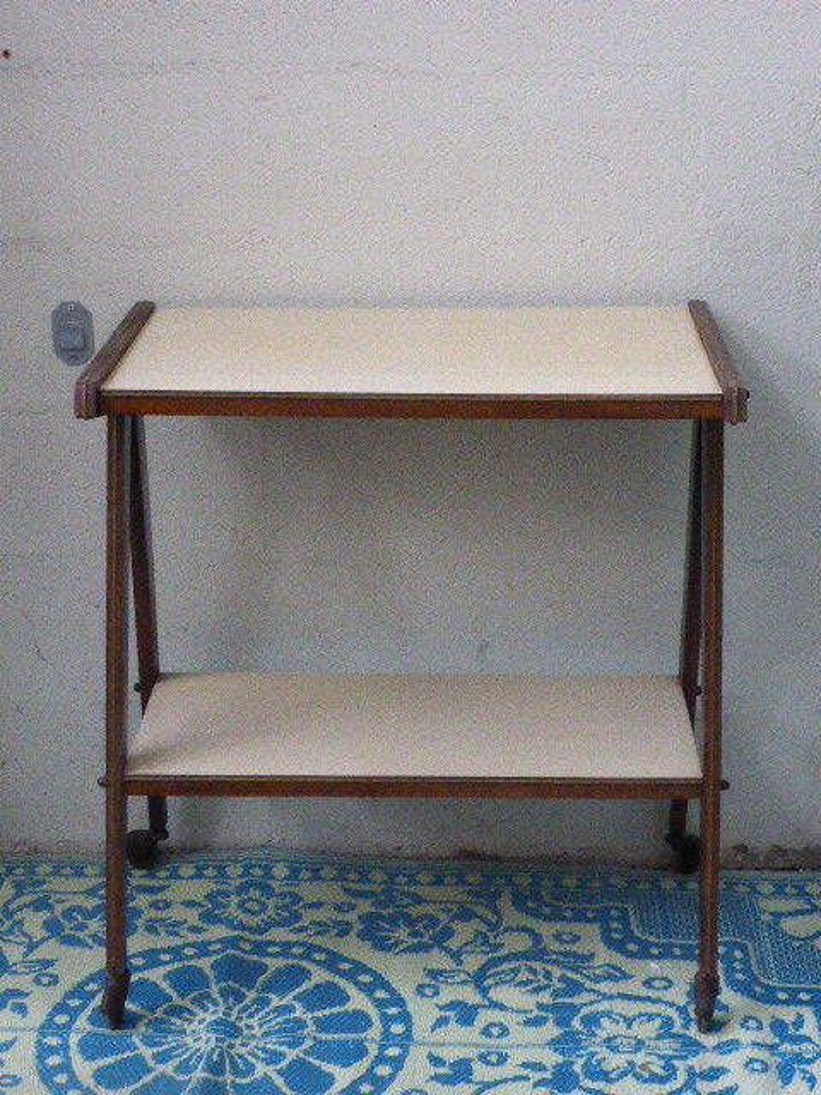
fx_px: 2182
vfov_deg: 28.2
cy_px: 548
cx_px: 410
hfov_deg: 21.3
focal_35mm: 69
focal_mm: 11.7
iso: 1600
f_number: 4.9
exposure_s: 1/125
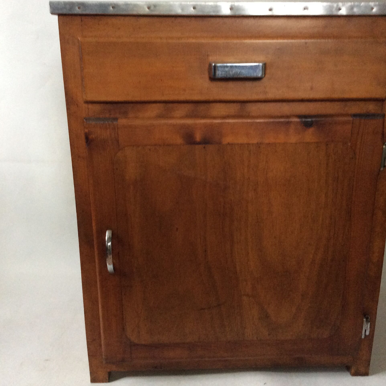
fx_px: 479
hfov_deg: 43.8
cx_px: 202
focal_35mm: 38
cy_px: 193
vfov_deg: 43.9
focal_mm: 3.3
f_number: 2.4
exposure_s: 1/25
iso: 200
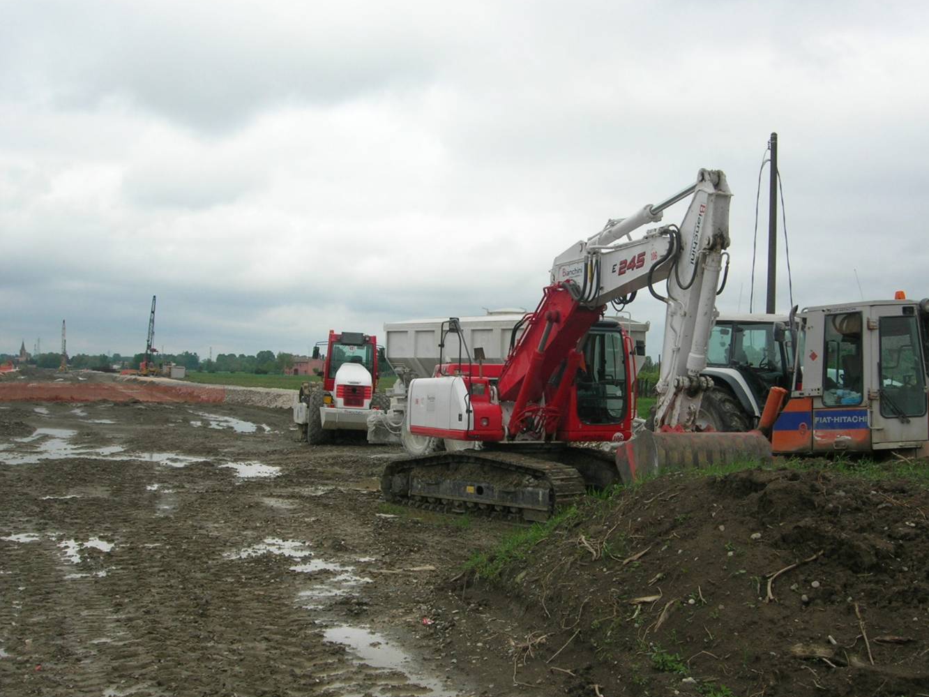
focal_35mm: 44
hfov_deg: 42.8
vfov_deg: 32.9
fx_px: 1181
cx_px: 537
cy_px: 362
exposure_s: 1/450
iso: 64
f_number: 4.8
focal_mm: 7.8
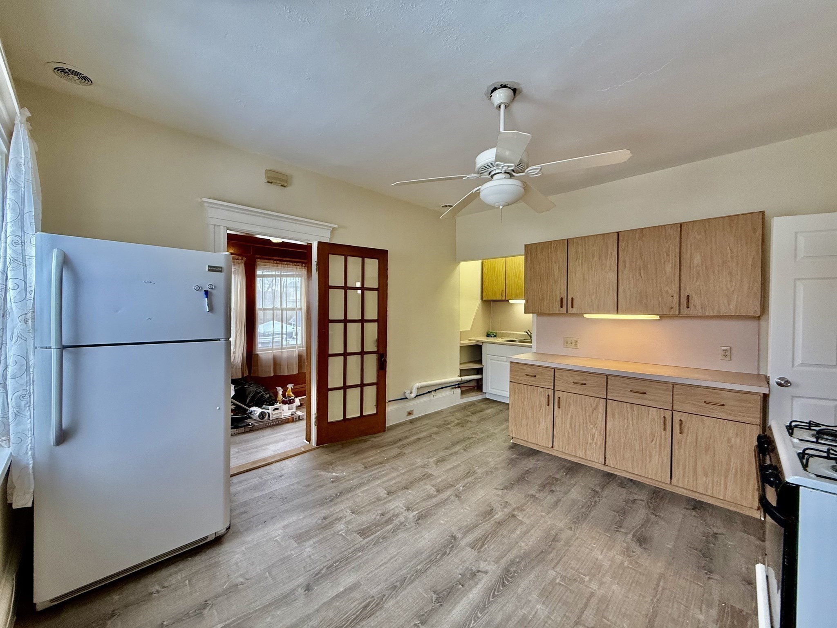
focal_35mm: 14
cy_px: 314
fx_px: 339
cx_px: 418
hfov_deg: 102.1
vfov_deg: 85.7
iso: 320
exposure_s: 1/120
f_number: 2.2
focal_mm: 2.22
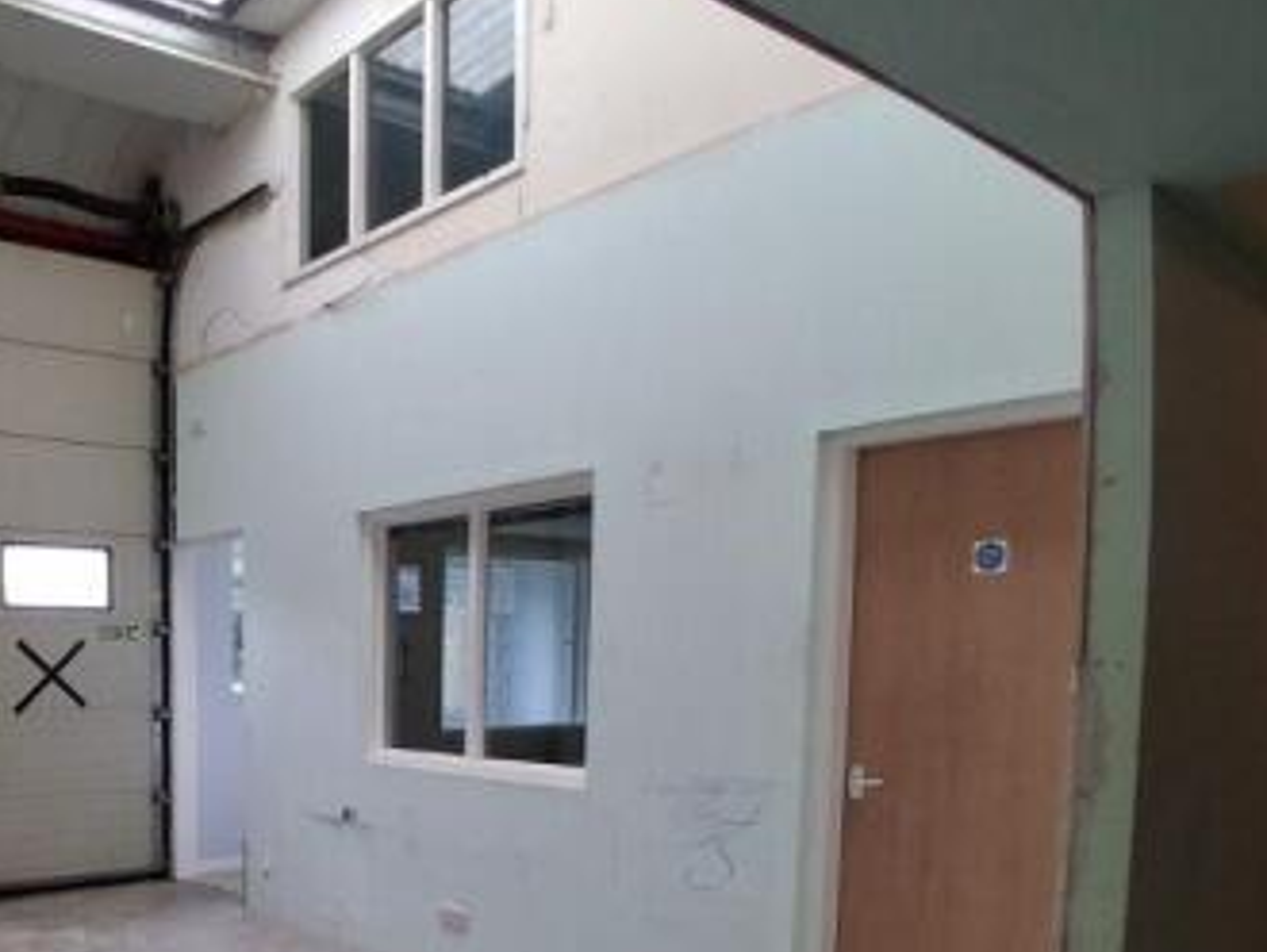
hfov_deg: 54.2
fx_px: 1099
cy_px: 747
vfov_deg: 44.8
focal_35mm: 30
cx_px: 190
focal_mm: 1.4
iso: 100
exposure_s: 1/100
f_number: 2.2
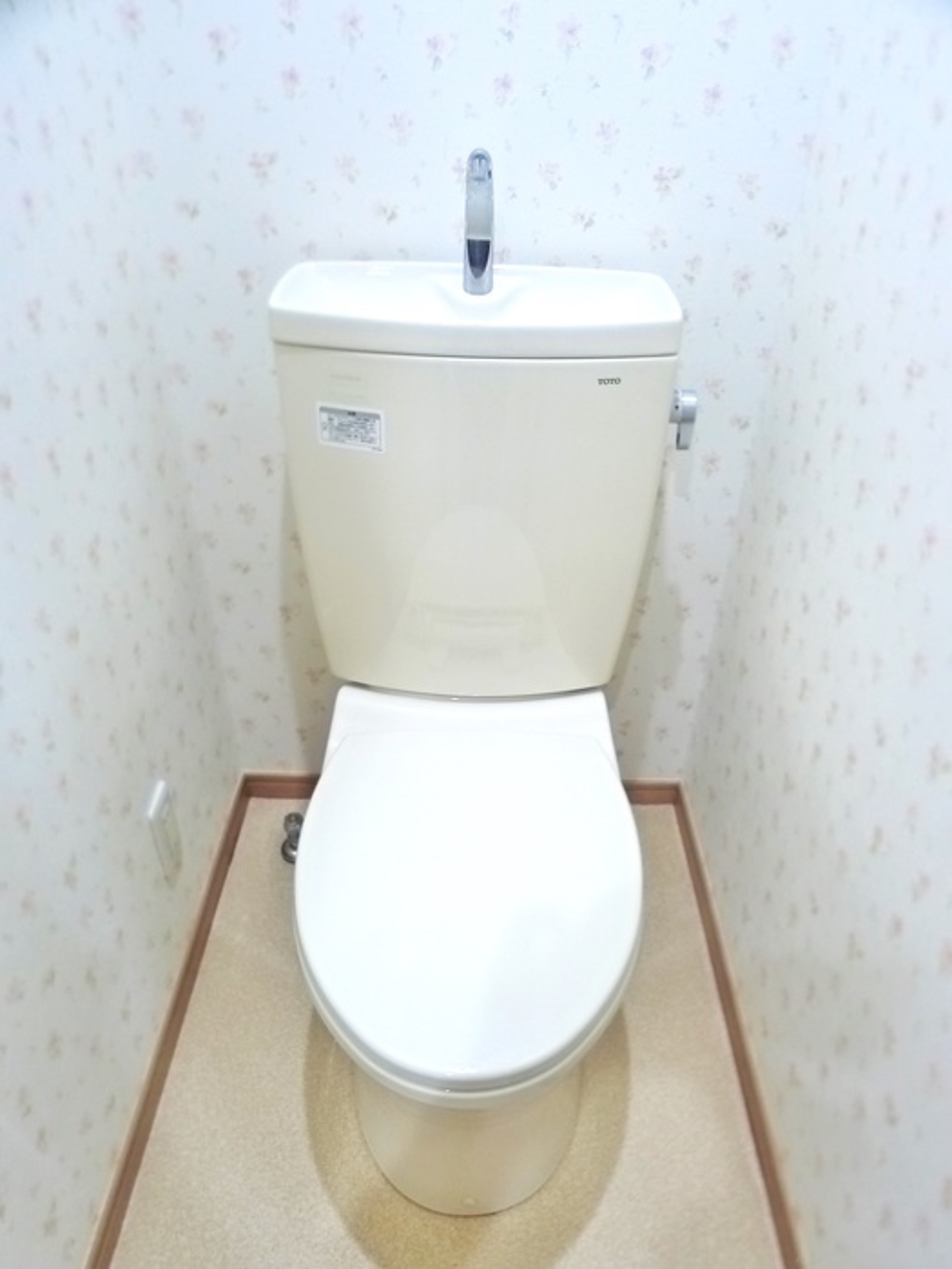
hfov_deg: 46.8
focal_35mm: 30
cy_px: 634
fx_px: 1100
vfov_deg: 60.0
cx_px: 476
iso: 400
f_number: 2.2
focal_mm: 6.4
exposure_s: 1/20
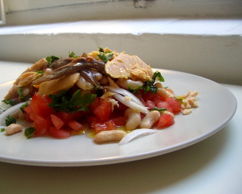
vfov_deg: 40.1
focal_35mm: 37
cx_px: 116
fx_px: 265
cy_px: 98
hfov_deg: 49.1
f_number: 2.6
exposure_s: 1/30
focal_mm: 5.8
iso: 100
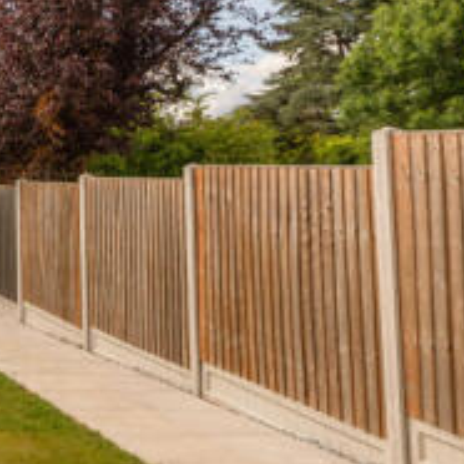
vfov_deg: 35.1
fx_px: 728
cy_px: 296
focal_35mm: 48
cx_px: -281
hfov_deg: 24.6
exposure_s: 1/800
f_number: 8
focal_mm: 16
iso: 320
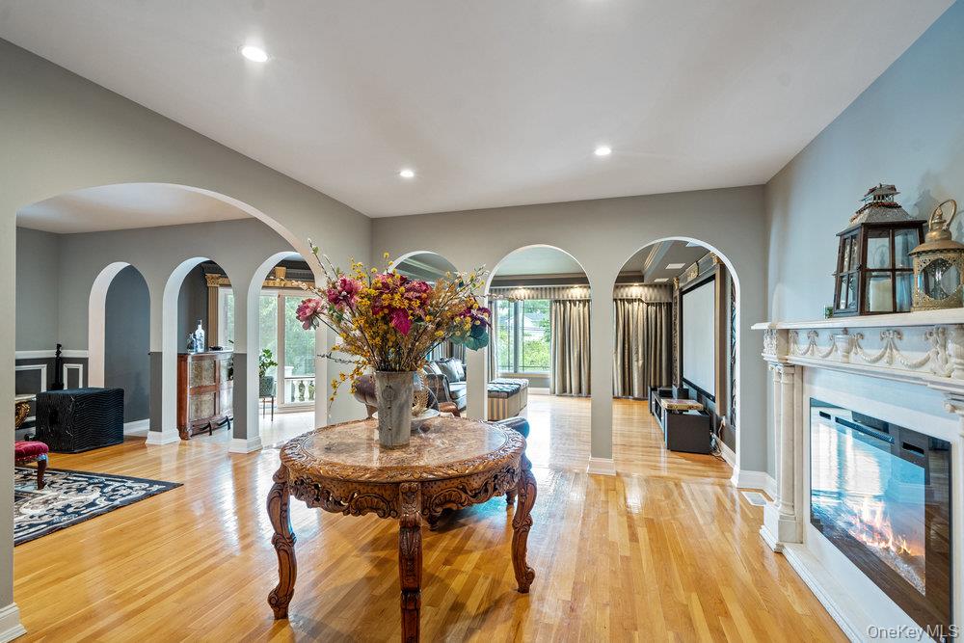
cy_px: 322
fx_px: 428
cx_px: 482
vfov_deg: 73.8
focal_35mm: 16
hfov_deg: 96.7
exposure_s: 1/10
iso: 1600
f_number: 5.6
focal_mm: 16
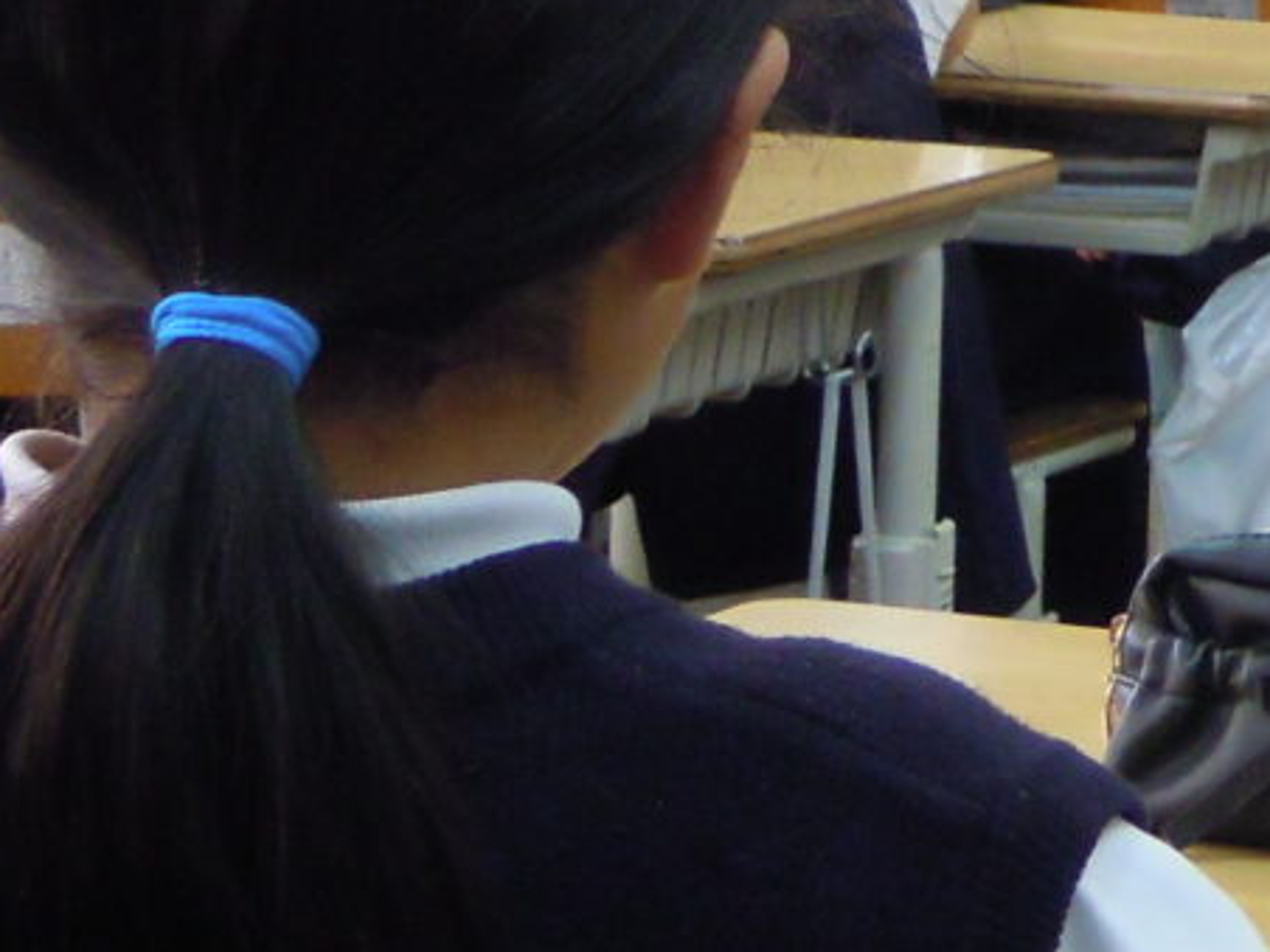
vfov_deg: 9.5
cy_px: -300
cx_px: 1953
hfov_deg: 12.2
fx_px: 5613
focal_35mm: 153
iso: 320
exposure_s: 1/40
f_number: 3
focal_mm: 6.4
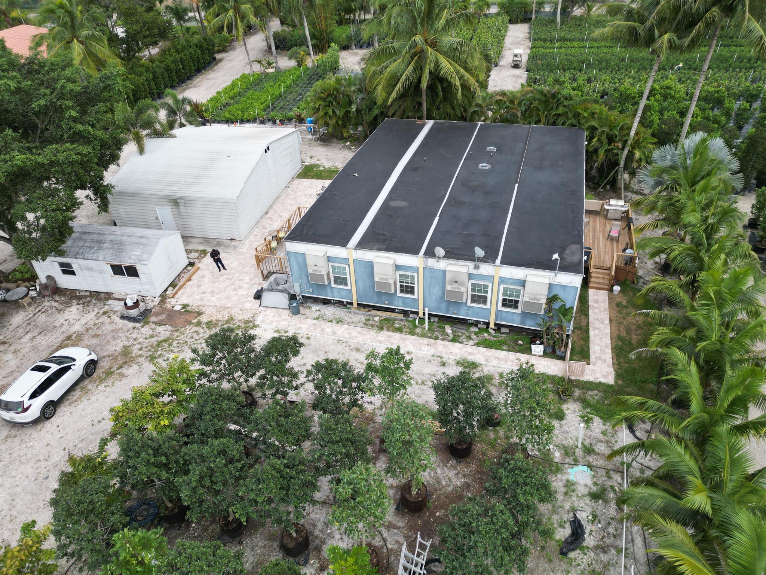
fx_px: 531
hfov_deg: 71.6
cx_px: 383
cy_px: 288
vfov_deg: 56.8
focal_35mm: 24
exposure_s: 1/1250
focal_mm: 6.72
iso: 200
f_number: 1.7
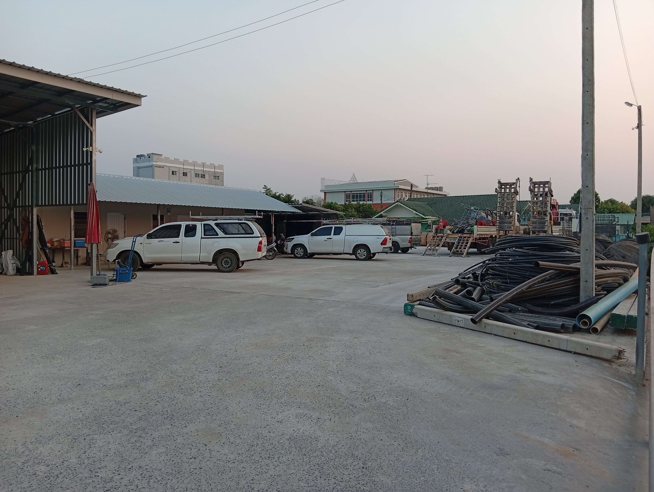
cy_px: 246
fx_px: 492
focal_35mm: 26
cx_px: 327
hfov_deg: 67.2
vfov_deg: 53.2
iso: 62
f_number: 1.8
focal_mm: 3.96
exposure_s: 1/100
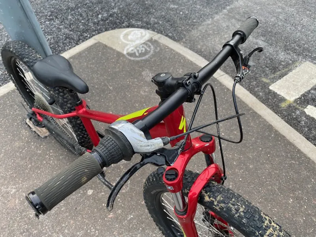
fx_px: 237
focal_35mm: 26
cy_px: 118
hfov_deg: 67.3
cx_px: 158
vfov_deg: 53.1
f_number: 1.8
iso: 32
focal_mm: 4.25
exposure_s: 1/191
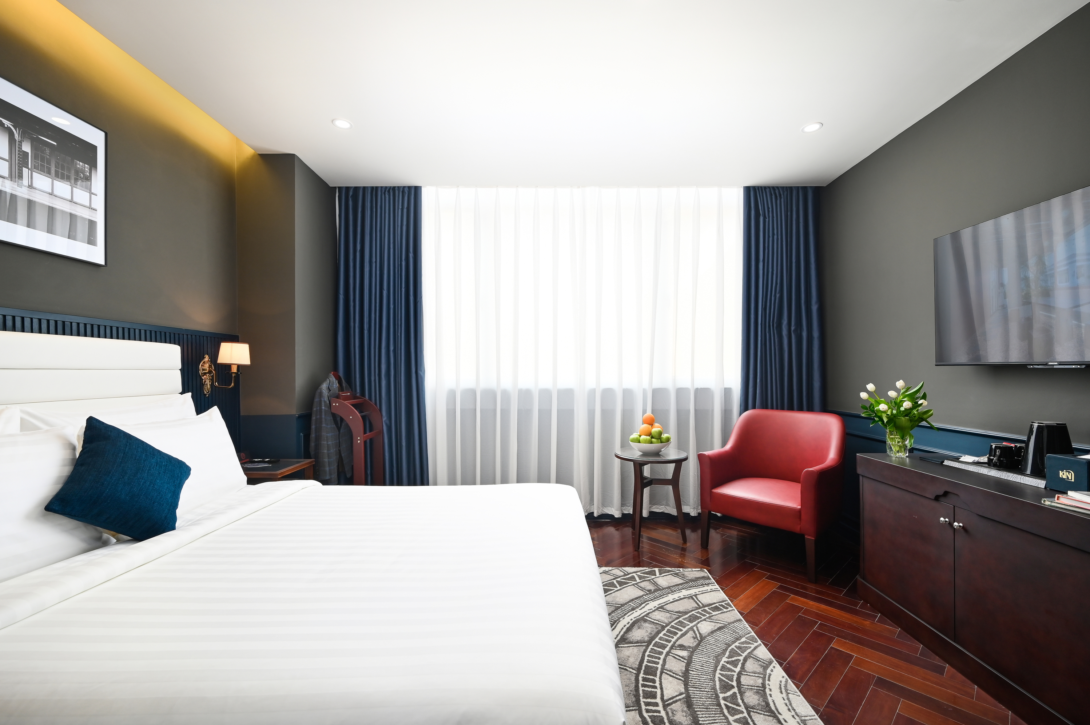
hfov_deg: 100.4
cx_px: 545
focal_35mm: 15
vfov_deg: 77.2
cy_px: 362
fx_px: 454
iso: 320
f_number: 8
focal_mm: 15
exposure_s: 1/40
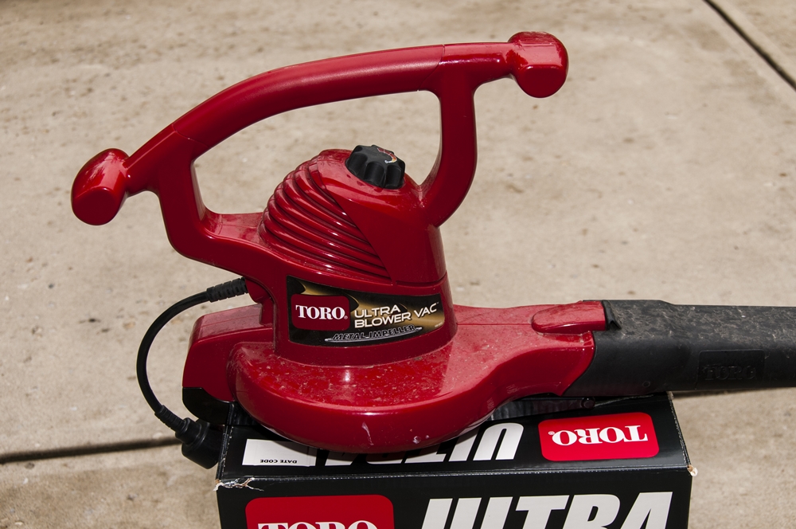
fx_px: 1325
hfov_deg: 33.4
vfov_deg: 22.6
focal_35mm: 60
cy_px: 264
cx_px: 398
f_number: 9
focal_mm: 40
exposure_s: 1/250
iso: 200
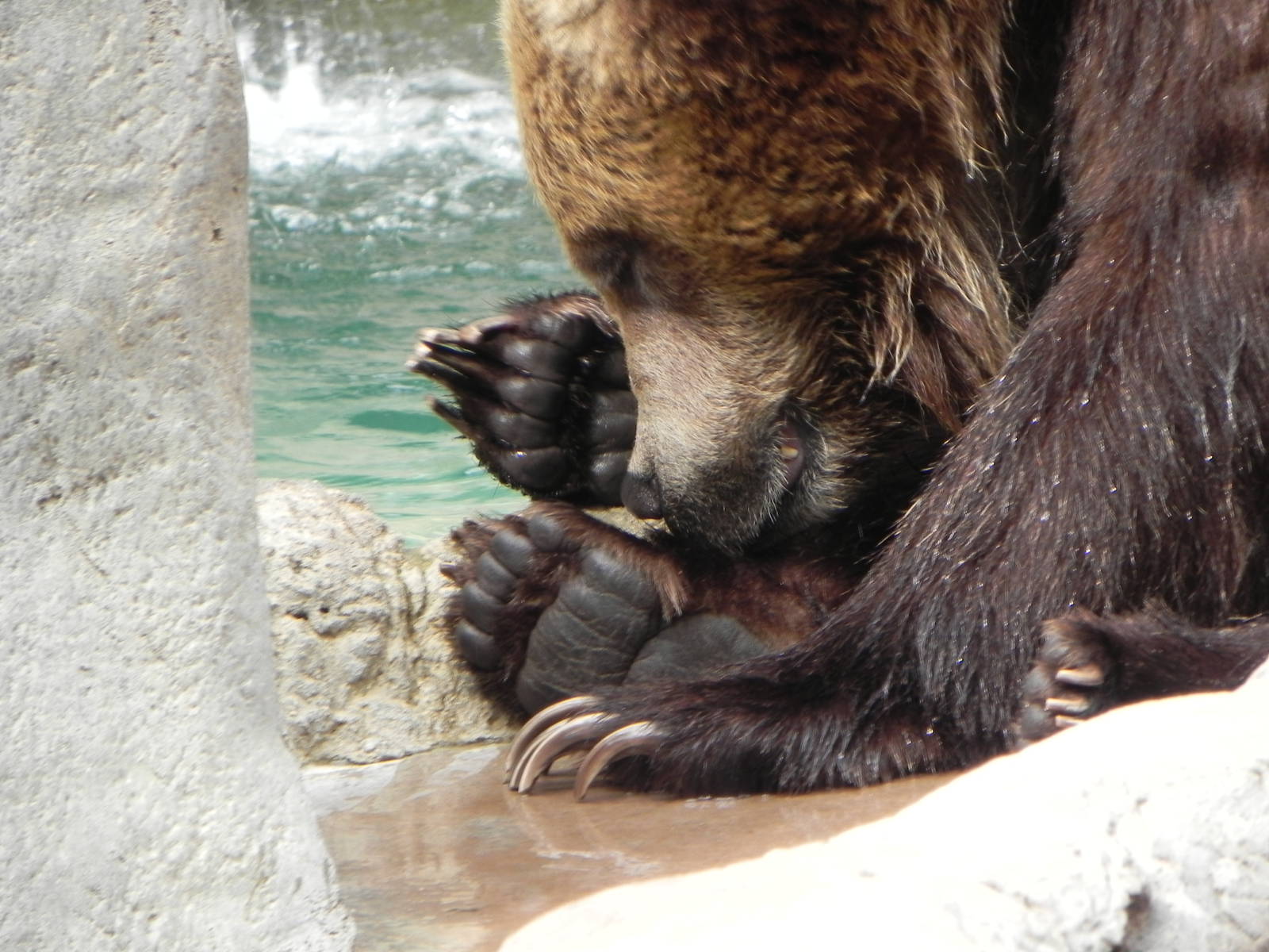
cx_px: 634
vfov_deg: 3.1
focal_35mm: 481
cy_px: 476
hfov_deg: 4.1
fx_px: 17633
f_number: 5
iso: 160
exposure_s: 1/80.1
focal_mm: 85.6
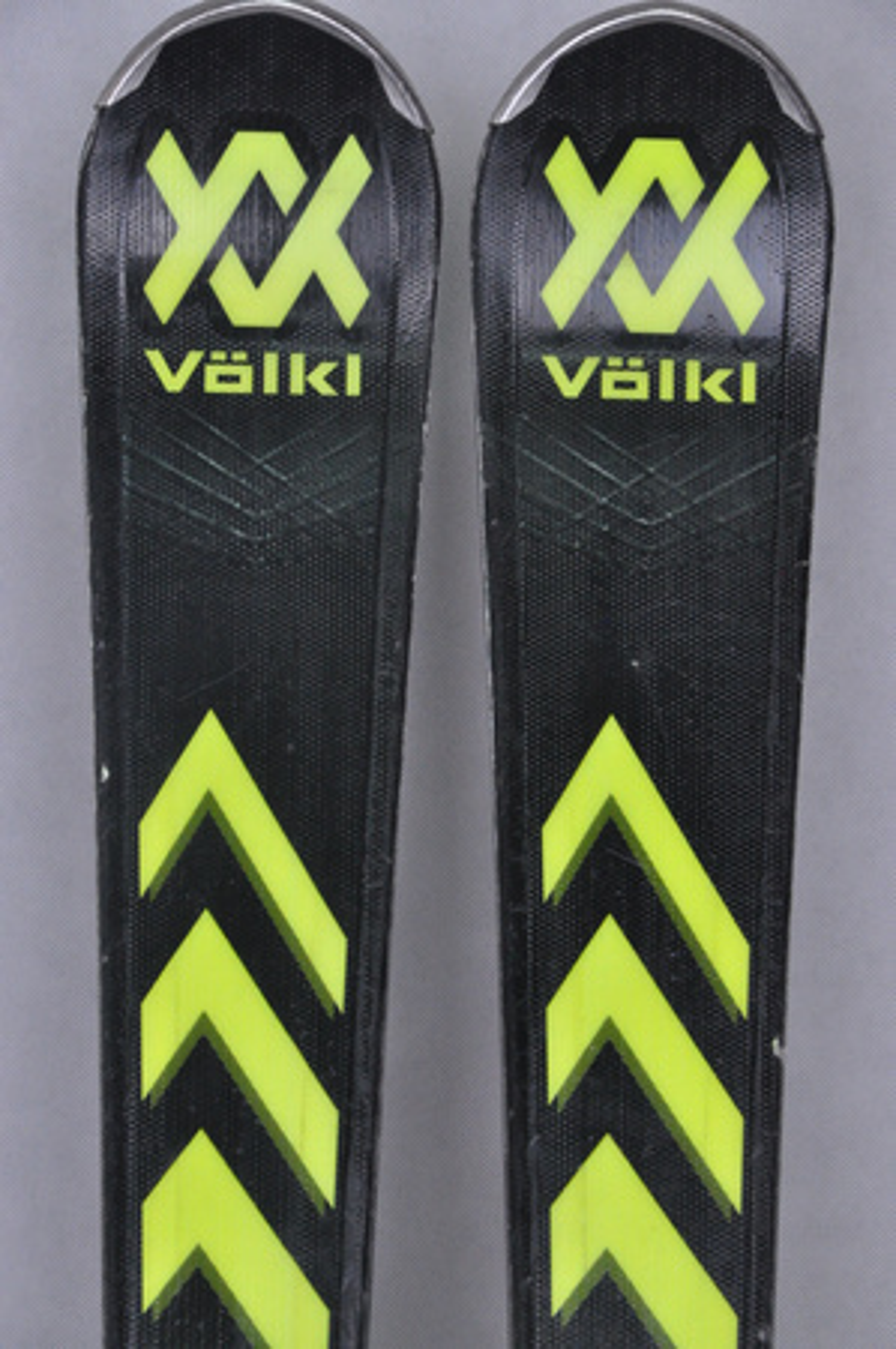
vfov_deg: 13.1
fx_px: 5893
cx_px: 448
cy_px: 674
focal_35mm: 158
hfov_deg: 8.7
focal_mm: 105
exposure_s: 1/125
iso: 3200
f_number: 9.5
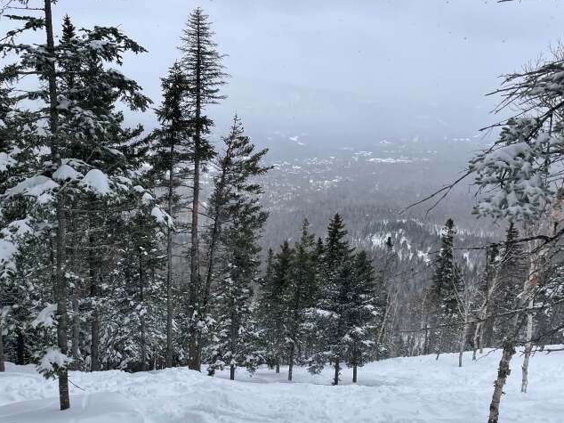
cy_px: 286
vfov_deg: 34.0
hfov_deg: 44.4
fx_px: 684
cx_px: 209
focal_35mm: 42
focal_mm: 4.2
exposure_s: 1/1595
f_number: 1.6
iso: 32
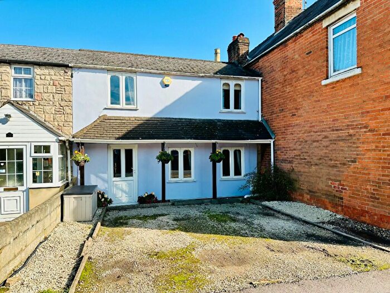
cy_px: 146
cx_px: 195
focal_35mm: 24
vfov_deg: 56.8
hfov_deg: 71.6
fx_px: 270
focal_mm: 6.86
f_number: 1.78
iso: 80
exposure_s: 1/2660
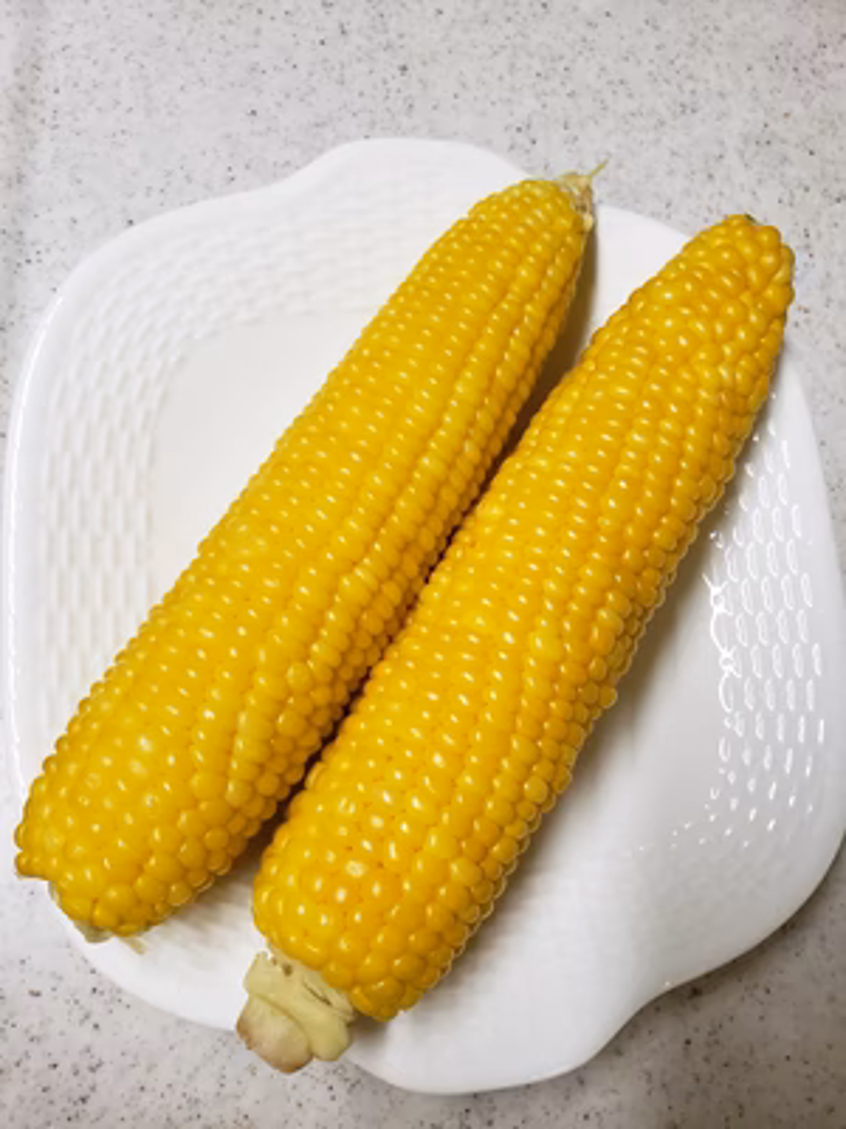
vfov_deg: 67.3
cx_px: 423
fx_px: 847
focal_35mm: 26
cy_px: 564
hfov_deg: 53.1
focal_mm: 4.3
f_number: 2.4
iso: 400
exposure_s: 1/60
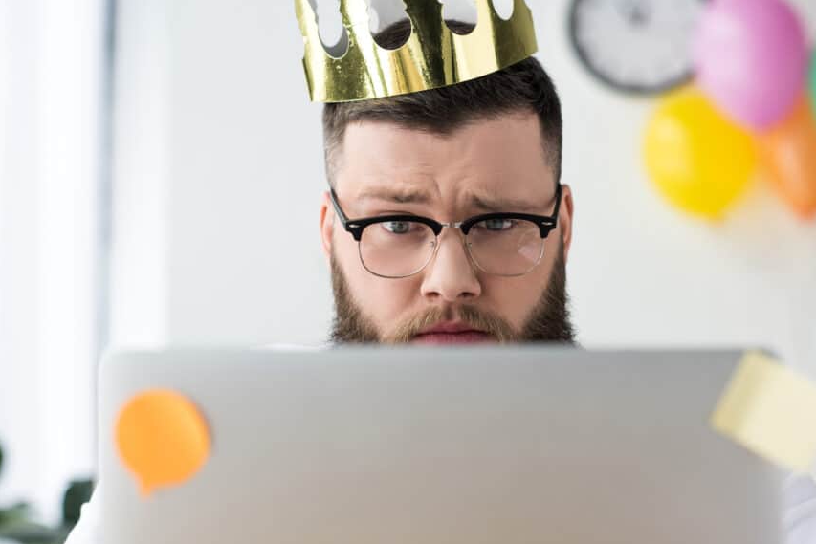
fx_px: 2312
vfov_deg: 13.4
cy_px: 263
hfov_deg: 20.0
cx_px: 487
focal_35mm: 102
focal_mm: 85
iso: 320
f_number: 3.5
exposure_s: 1/160
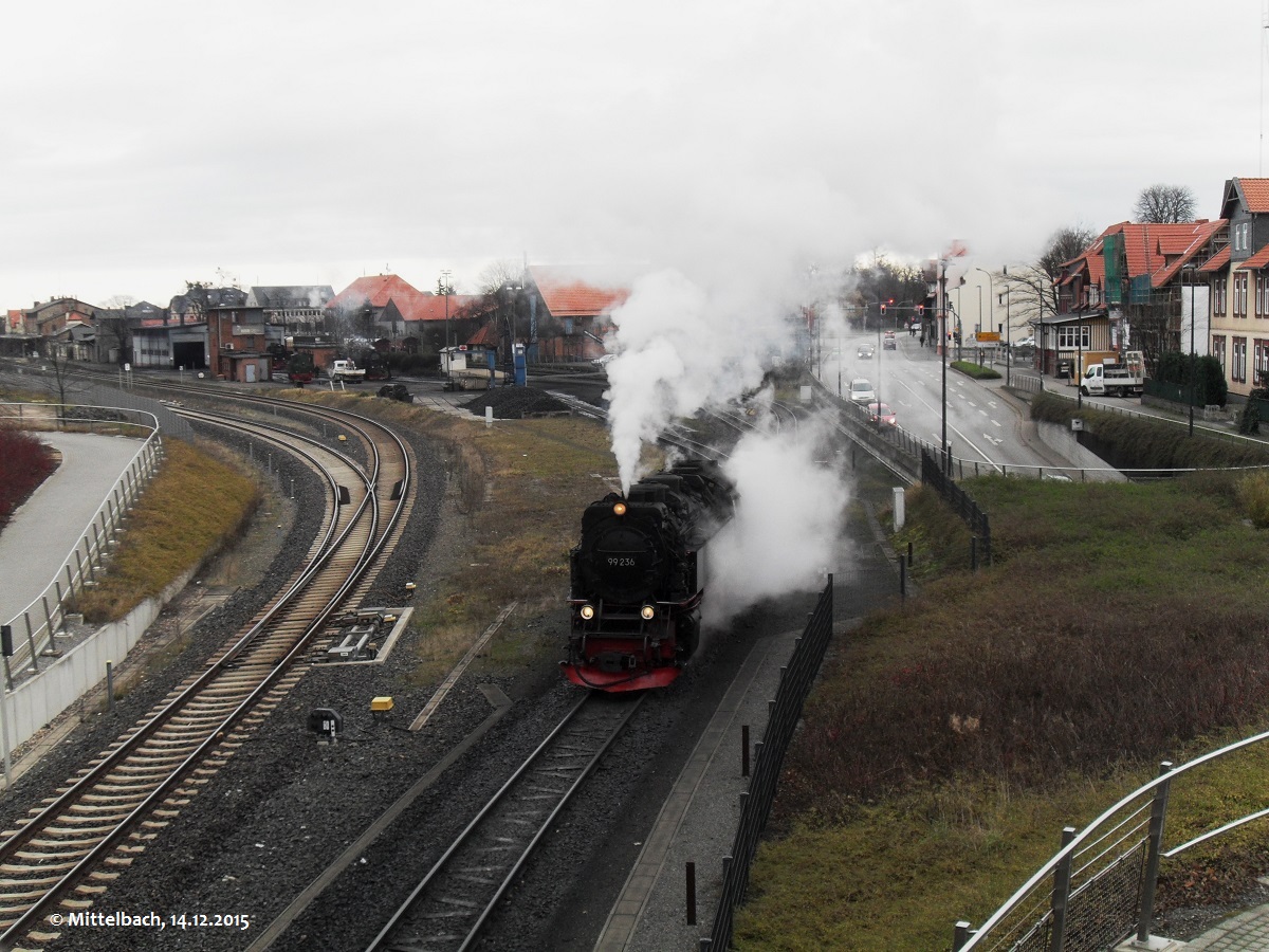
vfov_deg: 29.1
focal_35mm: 50
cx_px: 634
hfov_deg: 38.2
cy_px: 476
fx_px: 1833
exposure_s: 1/90
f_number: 3.3
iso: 100
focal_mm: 8.8
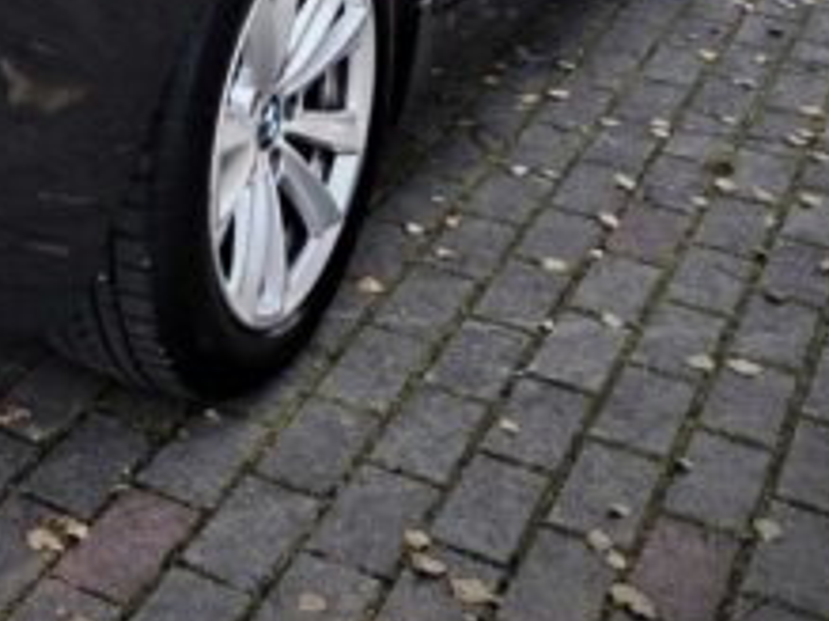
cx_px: -151
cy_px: -214
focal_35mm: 83
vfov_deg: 16.6
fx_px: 1987
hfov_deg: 21.9
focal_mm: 4.75
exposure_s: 1/292
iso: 100
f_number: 1.8
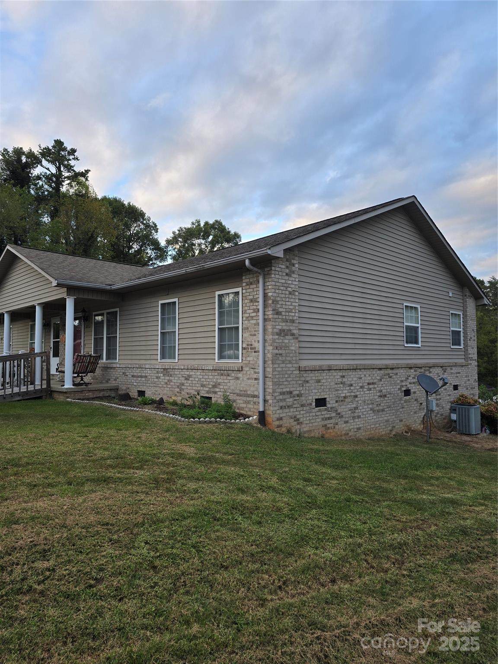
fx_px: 441
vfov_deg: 73.9
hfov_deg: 58.9
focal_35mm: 23
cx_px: 249
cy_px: 332
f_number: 1.7
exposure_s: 1/180
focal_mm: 6.3
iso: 40
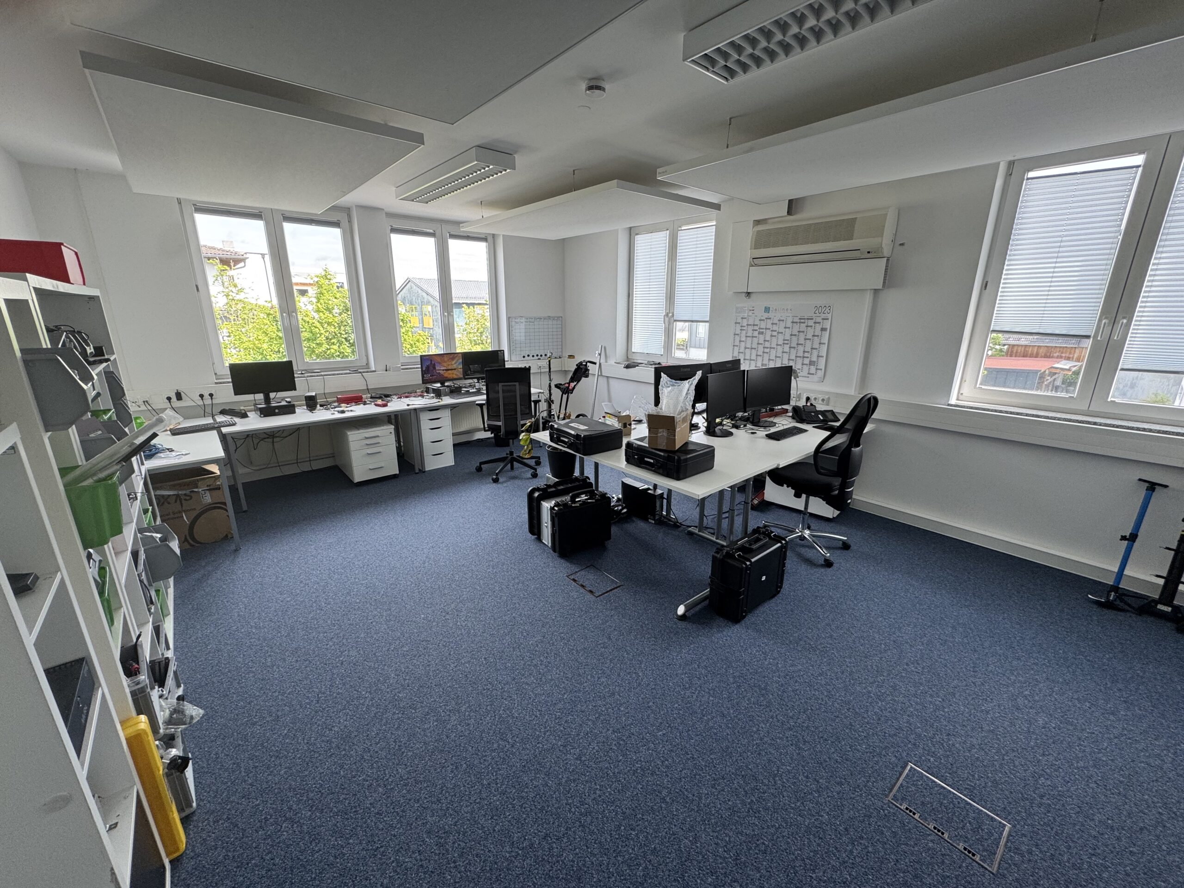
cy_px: 444
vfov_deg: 85.7
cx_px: 592
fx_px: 479
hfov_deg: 102.1
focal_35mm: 14
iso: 80
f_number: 2.2
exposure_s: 1/99
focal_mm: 2.22
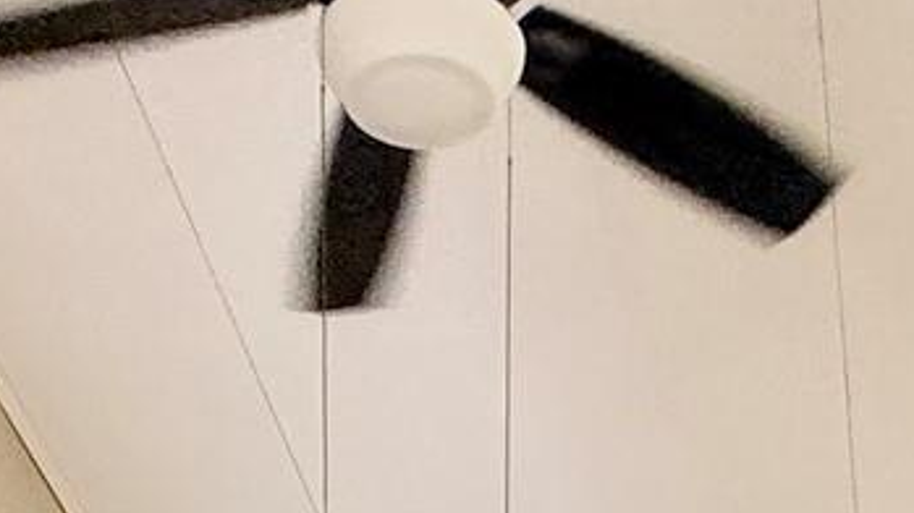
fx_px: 1696
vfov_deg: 12.3
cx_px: 529
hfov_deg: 30.1
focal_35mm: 70
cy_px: 1337
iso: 400
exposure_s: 1/61
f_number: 2.2
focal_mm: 2.22
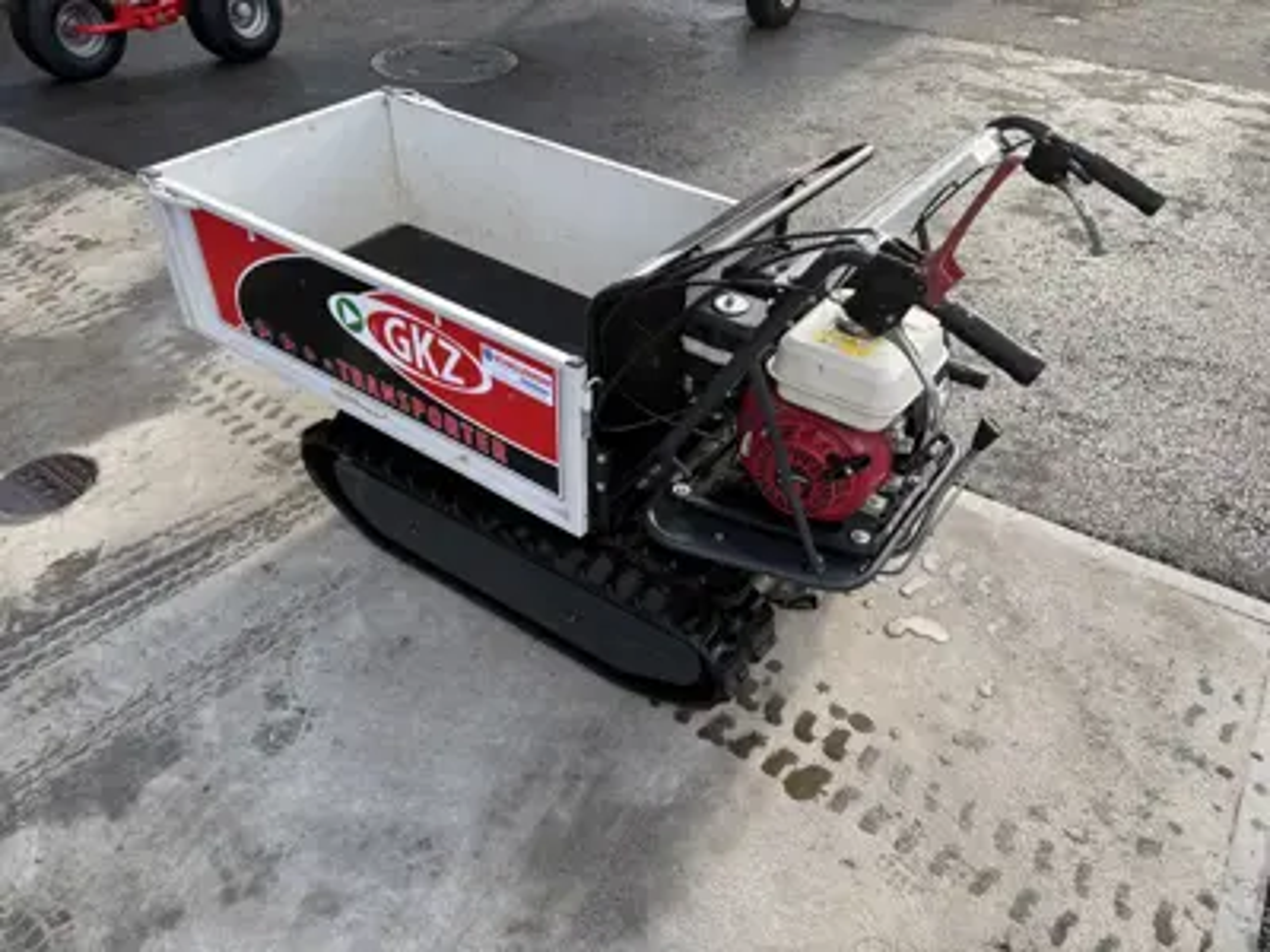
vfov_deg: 53.1
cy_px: 476
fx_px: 954
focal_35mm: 26
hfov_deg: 67.3
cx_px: 635
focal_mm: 5.96
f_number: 1.6
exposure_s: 1/527
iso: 50
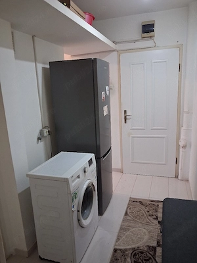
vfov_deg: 65.3
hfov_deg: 51.4
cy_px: 132
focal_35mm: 27
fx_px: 205
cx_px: 98
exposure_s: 1/30
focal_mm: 4
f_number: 1.8
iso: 500
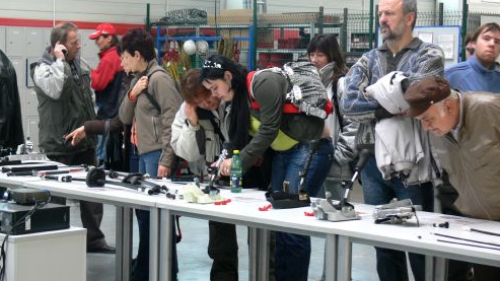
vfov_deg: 14.4
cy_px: 103
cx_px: 249
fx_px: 1113
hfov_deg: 25.3
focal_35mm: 84
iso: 125
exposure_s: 1/30
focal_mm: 16.2
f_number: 3.2
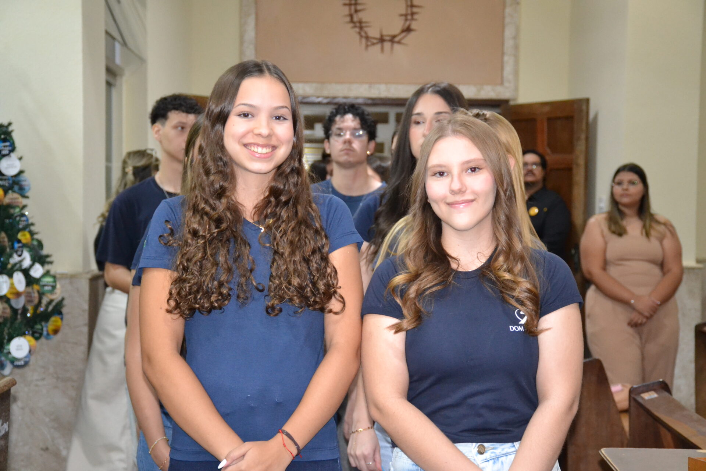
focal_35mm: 78
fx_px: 1530
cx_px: 353
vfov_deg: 17.5
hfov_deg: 26.0
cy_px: 236
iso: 3200
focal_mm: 52
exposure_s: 1/60
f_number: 4.8
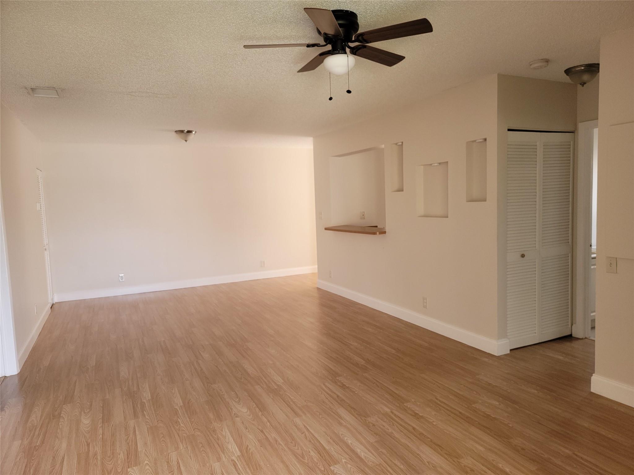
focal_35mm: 24
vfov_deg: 56.8
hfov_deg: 71.6
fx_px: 440
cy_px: 238
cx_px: 317
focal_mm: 6.7
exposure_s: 1/60
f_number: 1.8
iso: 64
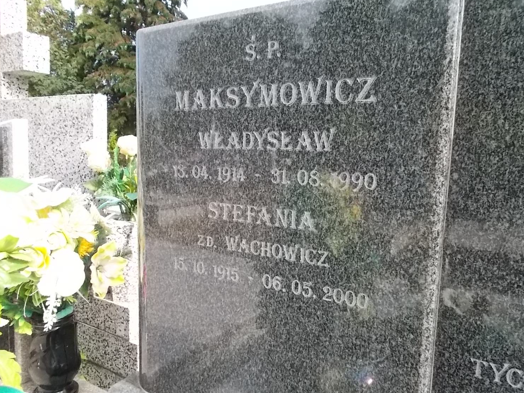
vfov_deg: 49.7
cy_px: 207
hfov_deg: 63.4
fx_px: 424
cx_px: 266
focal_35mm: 28
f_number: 8
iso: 400
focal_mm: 4.6
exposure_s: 1/160
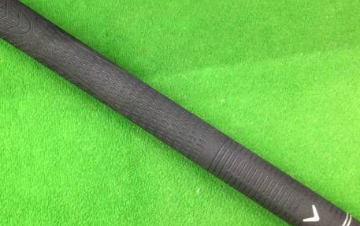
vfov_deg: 28.0
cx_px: 150
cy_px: 107
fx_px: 451
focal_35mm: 46
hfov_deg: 43.3
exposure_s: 1/30
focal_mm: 3.3
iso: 200
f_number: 2.4
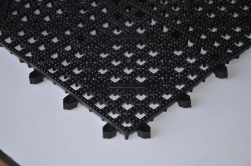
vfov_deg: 14.6
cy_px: 83
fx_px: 647
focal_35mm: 93
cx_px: 126
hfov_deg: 22.0
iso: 160
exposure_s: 1/80
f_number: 5.3
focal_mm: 62
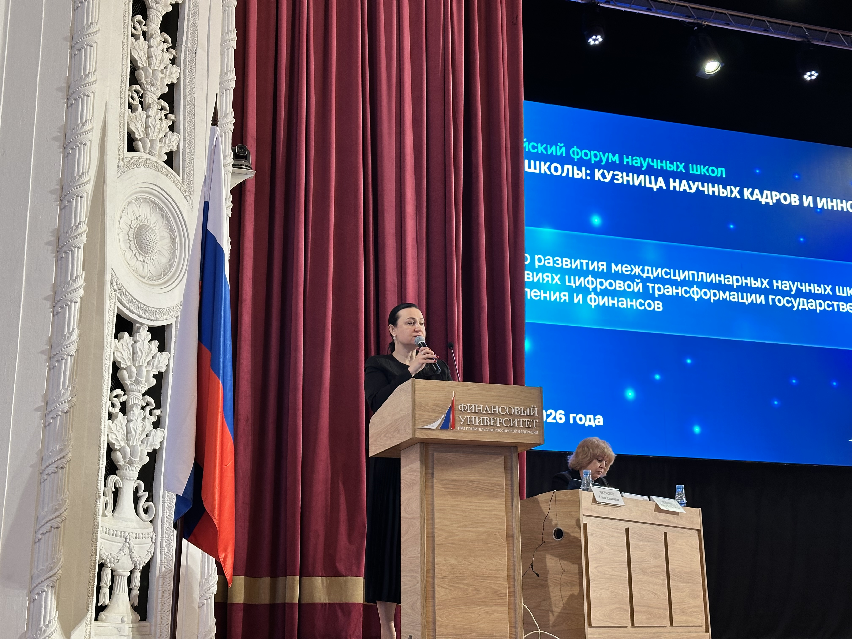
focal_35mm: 48
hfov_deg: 39.7
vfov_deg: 30.3
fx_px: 1181
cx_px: 426
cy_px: 320
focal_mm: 6.86
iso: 100
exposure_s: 1/60
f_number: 1.78
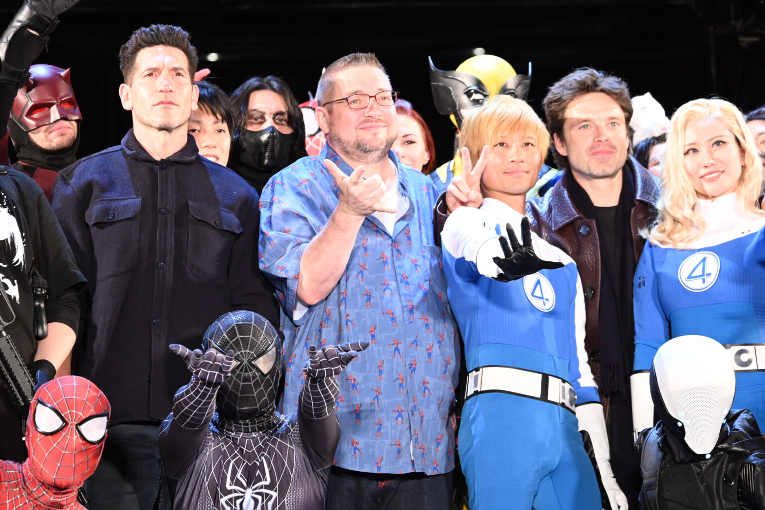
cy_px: 255
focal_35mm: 200
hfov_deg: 10.3
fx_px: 4250
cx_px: 382
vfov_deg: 6.9
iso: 4000
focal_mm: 200
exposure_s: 1/200
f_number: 6.3
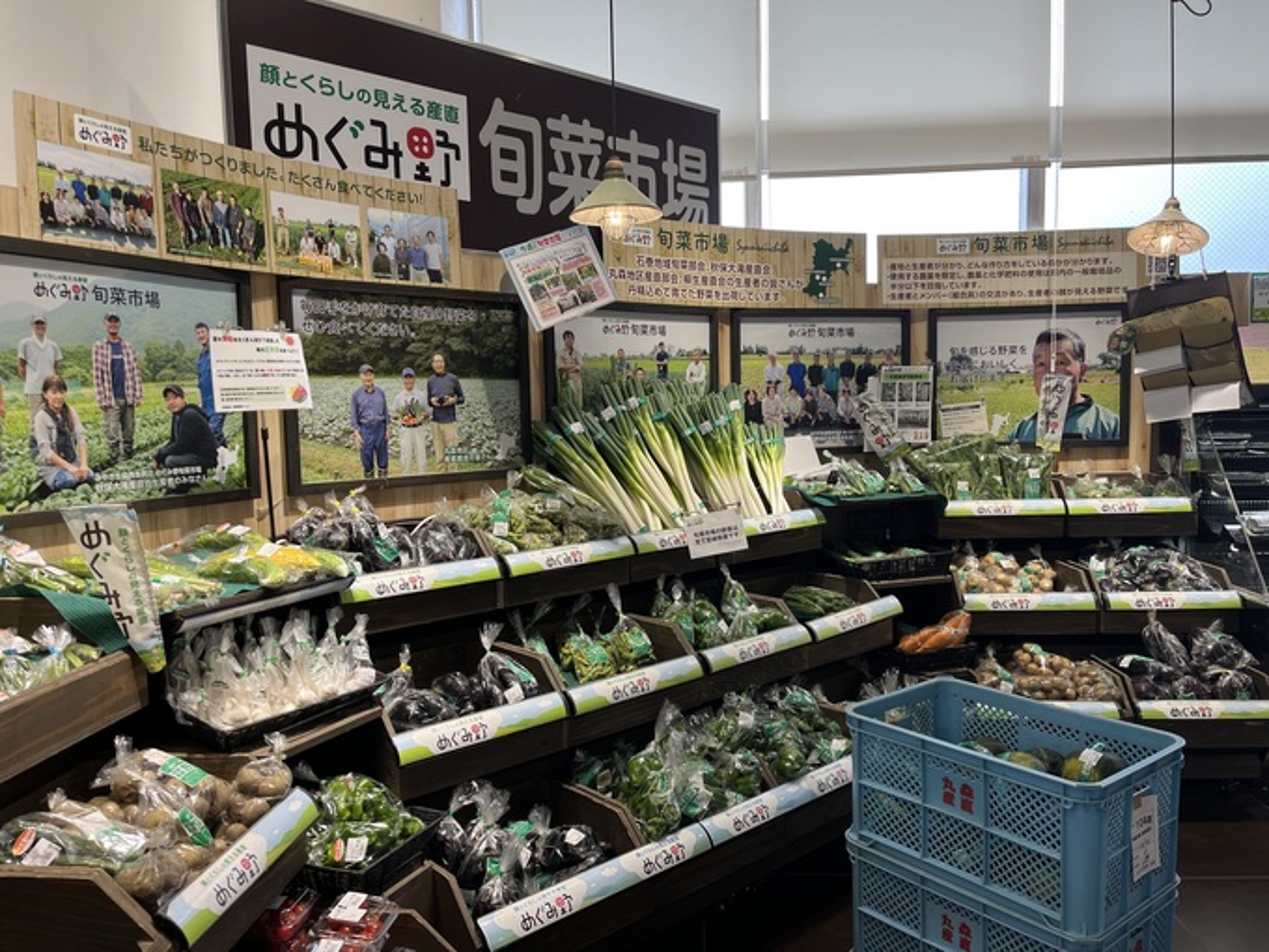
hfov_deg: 67.3
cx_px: 634
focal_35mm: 26
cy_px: 476
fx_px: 953
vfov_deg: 53.1
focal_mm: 5.1
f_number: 1.6
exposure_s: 1/100
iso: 40
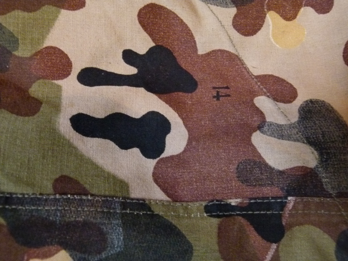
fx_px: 402
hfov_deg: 46.8
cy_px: 130
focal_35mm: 40
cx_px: 174
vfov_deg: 36.0
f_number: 3.1
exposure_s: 1/20
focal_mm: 7.3
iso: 800
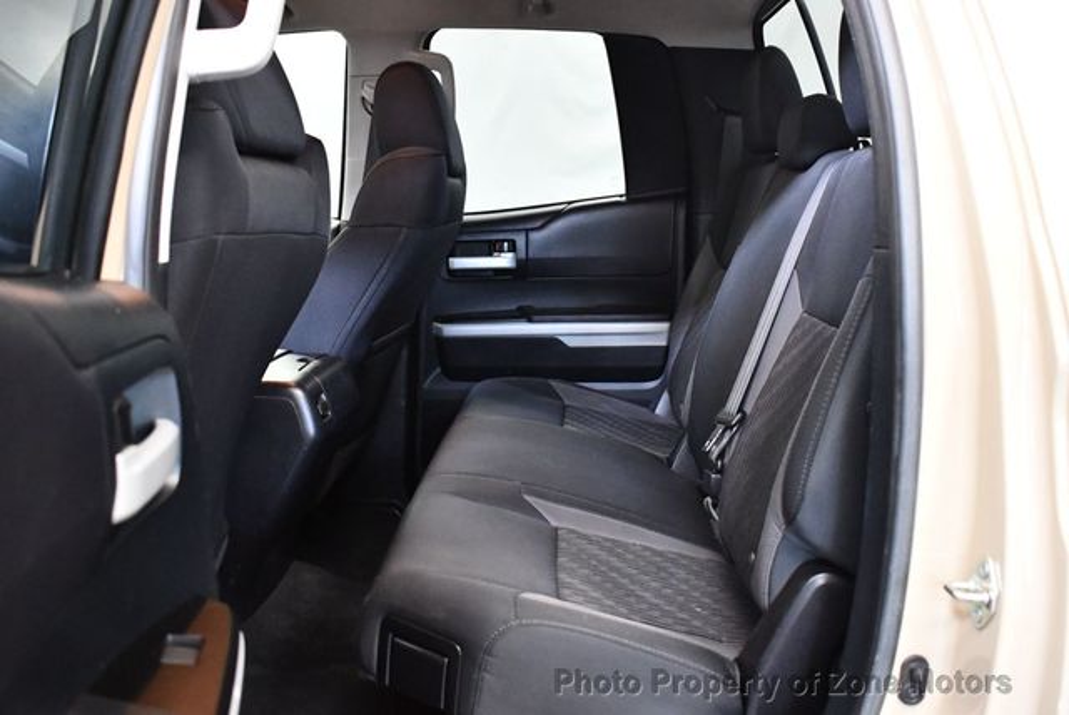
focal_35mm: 36
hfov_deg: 53.1
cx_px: 534
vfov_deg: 36.9
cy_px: 358
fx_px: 1070
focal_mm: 18
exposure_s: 1/60
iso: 4000
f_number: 3.5
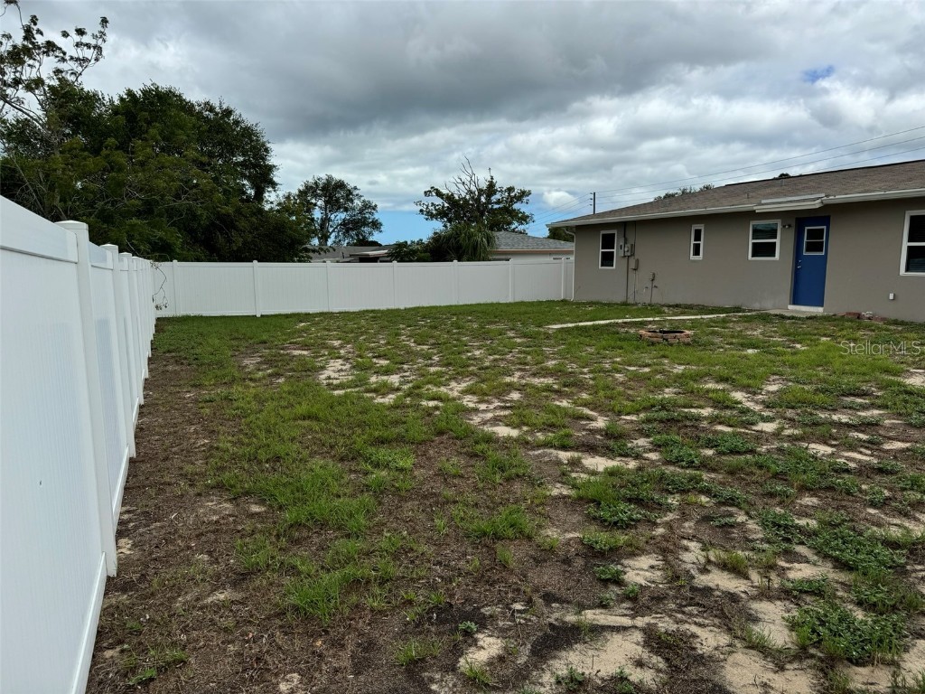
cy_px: 347
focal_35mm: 24
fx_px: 641
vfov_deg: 56.8
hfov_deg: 71.6
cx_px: 462
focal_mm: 6.76
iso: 80
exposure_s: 1/4049
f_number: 1.78
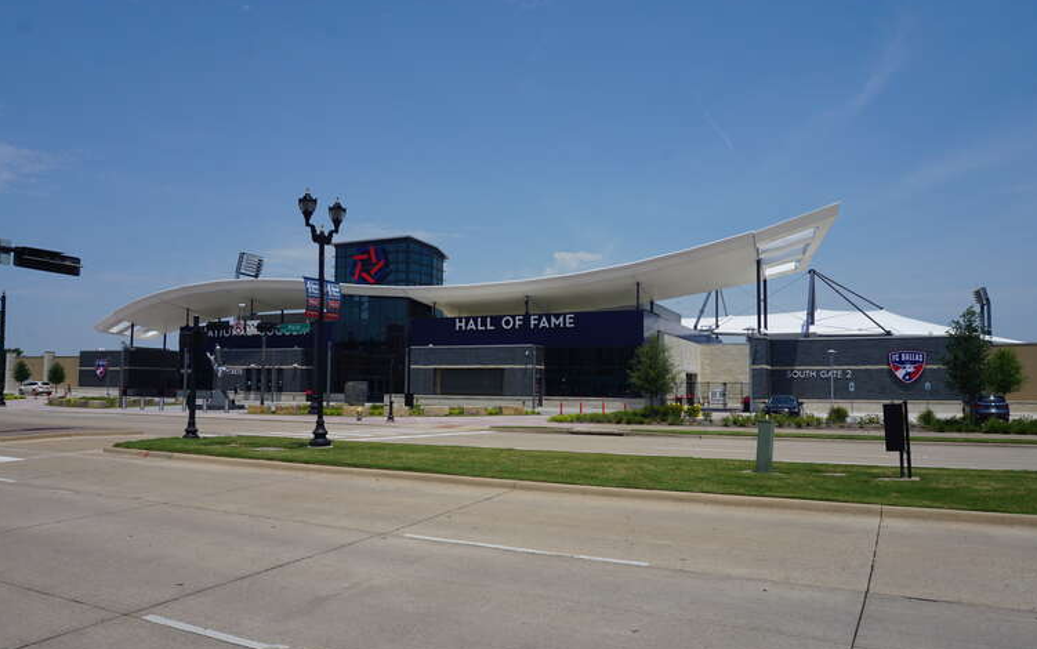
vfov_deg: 49.3
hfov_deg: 72.5
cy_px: 348
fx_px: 707
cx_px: 525
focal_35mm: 25
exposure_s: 1/320
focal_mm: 16
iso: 100
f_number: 11
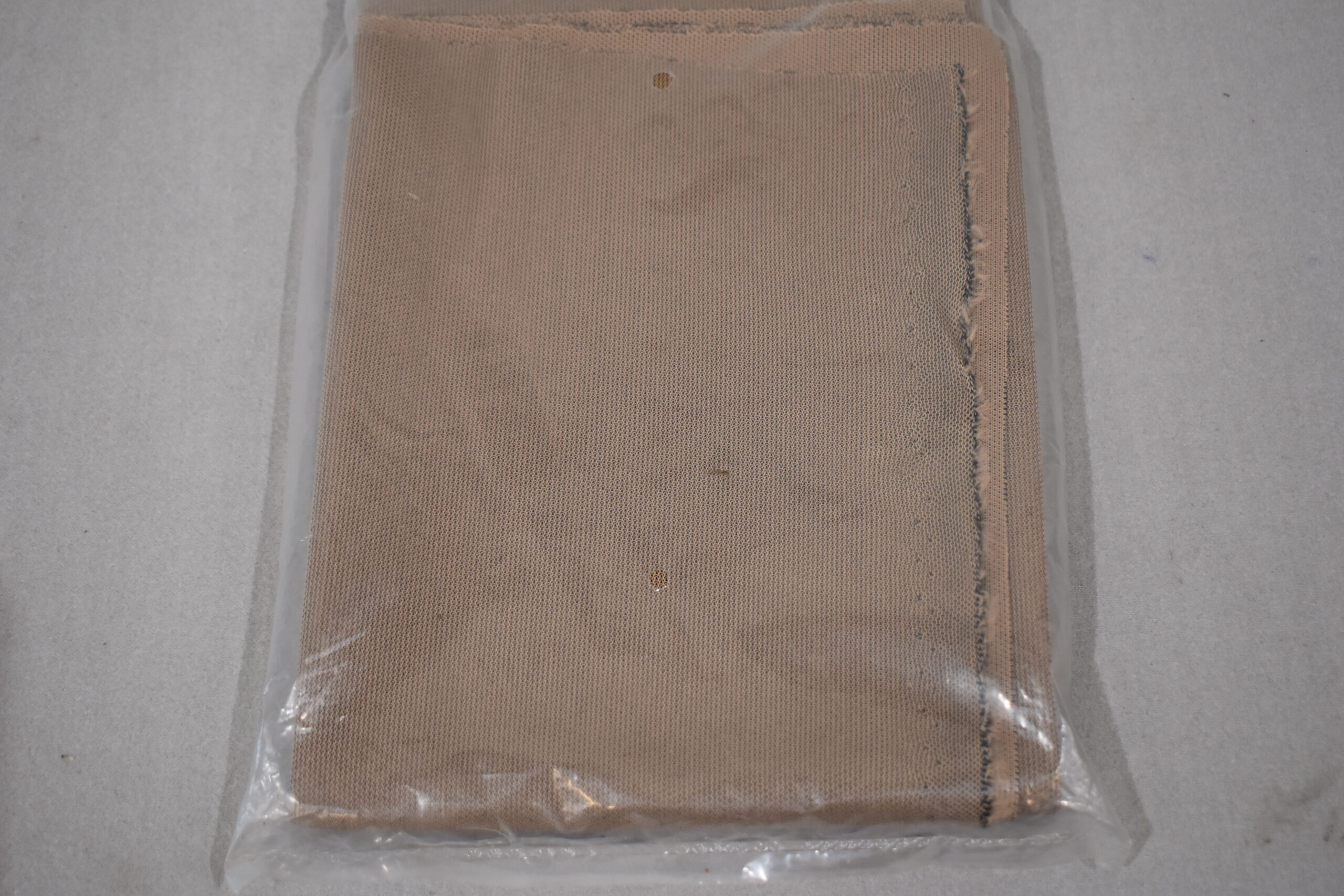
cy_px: 448
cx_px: 672
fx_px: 1736
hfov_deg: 42.3
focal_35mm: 46
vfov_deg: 28.9
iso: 640
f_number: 4.2
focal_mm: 31
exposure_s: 1/250
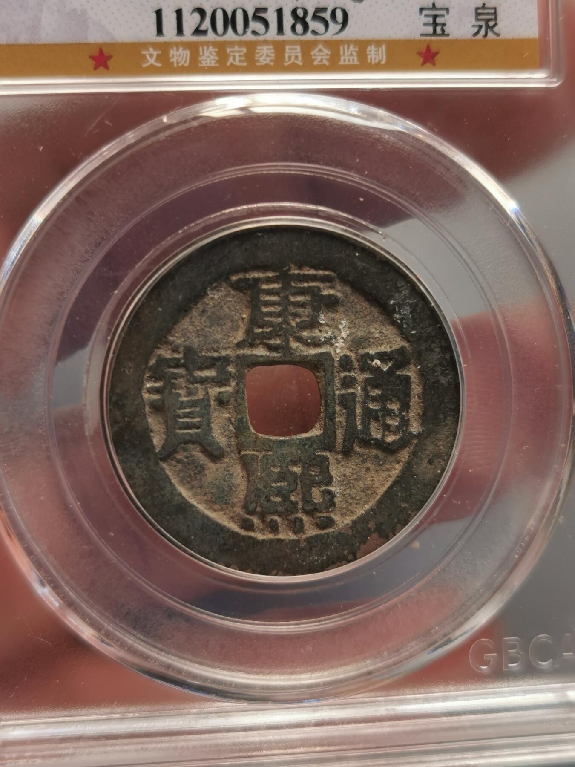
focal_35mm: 58
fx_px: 1285
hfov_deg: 25.2
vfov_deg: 33.2
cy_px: 384
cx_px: 288
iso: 50
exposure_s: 1/240
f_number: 1.6
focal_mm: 5.56
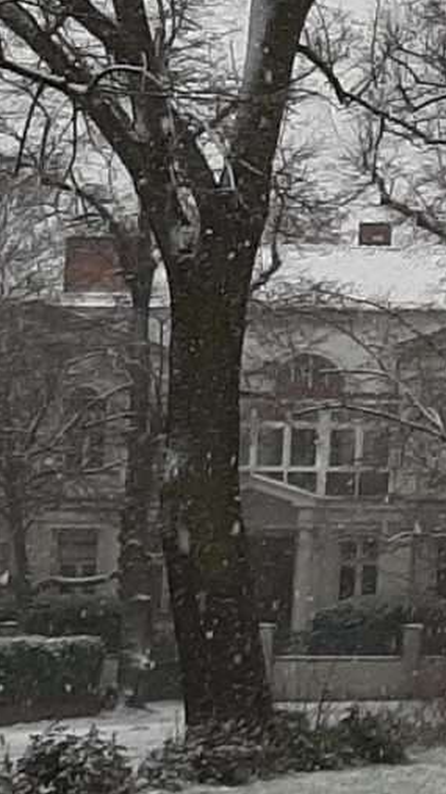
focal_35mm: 143
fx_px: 3008
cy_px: 294
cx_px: 1239
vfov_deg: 15.0
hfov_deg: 7.6
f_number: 1.7
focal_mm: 3.93
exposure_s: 1/295
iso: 40
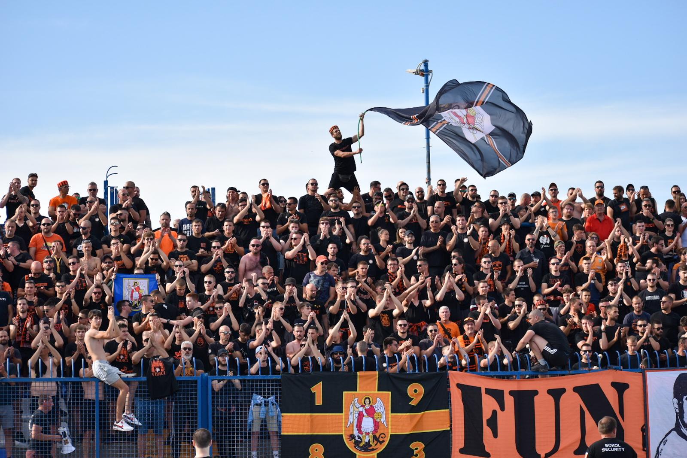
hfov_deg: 19.5
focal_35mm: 105
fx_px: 2004
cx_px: 344
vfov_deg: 13.0
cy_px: 229
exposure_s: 1/640
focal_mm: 70
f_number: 4.5
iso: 160
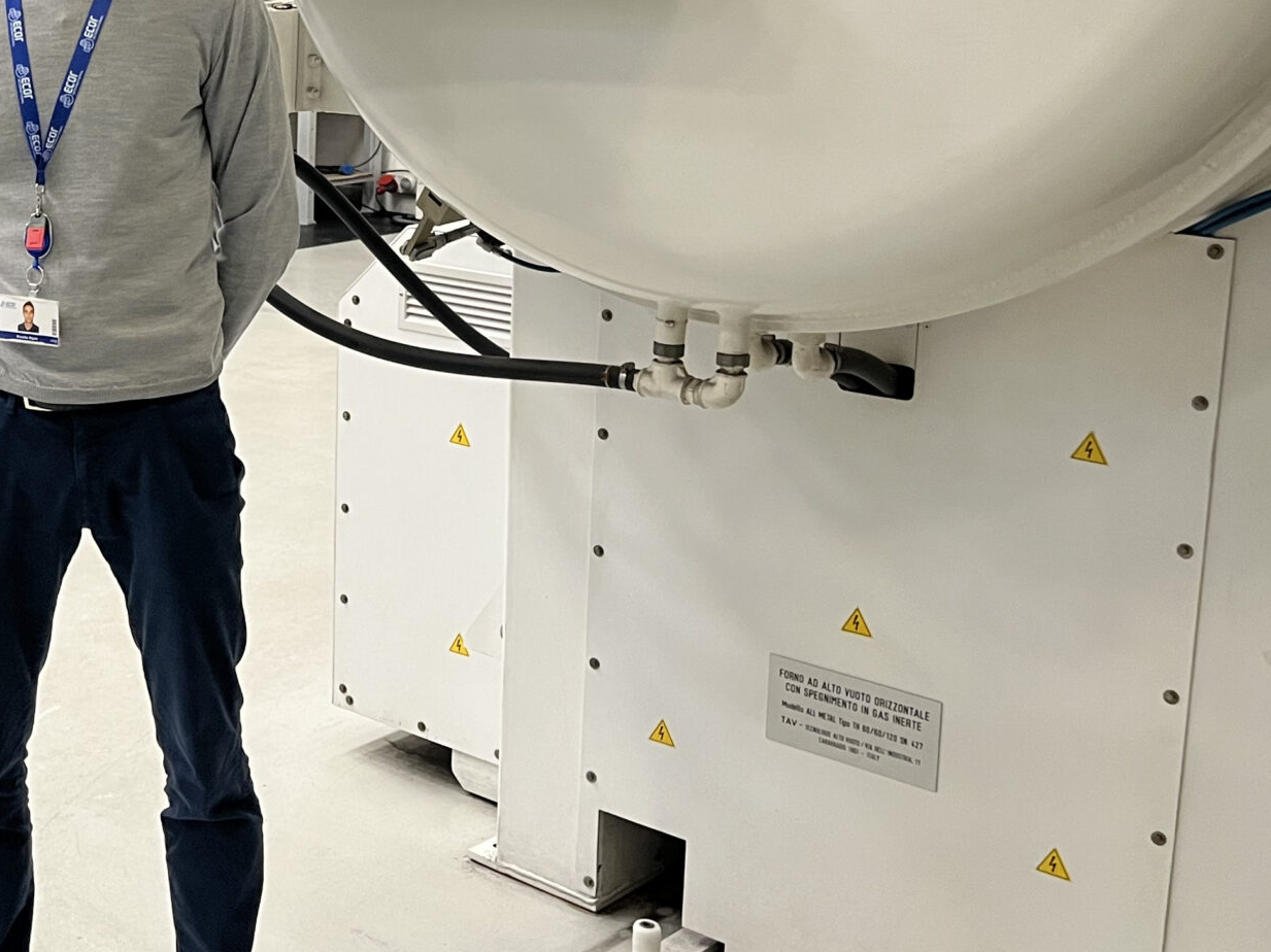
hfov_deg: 32.8
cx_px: 22
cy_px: 270
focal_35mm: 54
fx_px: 1982
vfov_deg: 26.8
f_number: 1.6
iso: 80
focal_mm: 5.1
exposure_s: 1/50
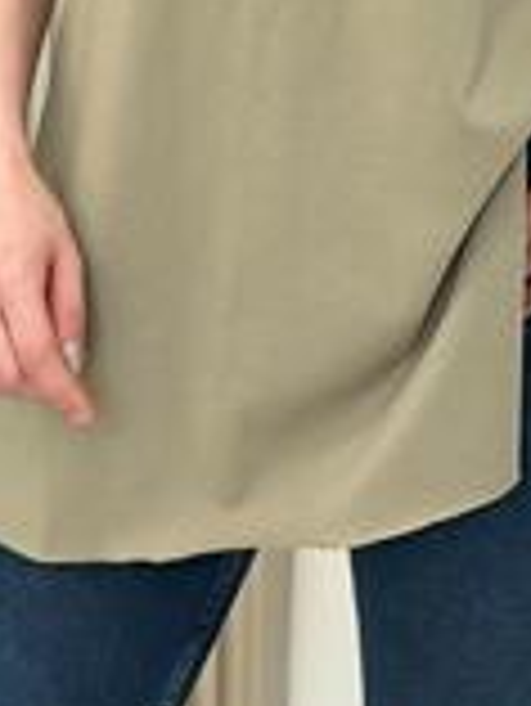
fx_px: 3329
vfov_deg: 11.6
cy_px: -335
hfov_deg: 9.1
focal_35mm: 163
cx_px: 387
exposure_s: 1/144
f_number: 1.78
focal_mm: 6.86
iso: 64
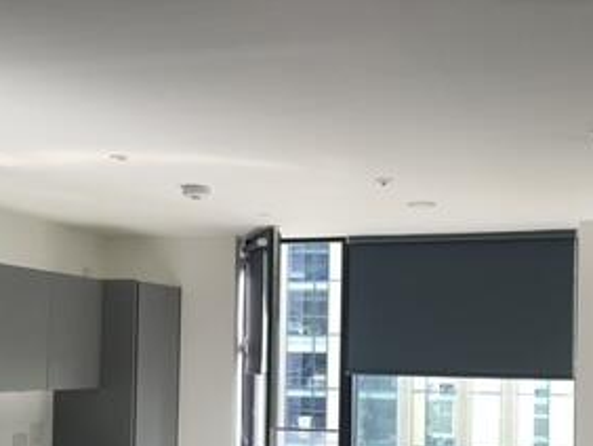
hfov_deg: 32.7
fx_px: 1012
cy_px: 368
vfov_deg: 24.4
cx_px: 299
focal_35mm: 59
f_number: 1.6
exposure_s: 1/164
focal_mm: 4.2
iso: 32
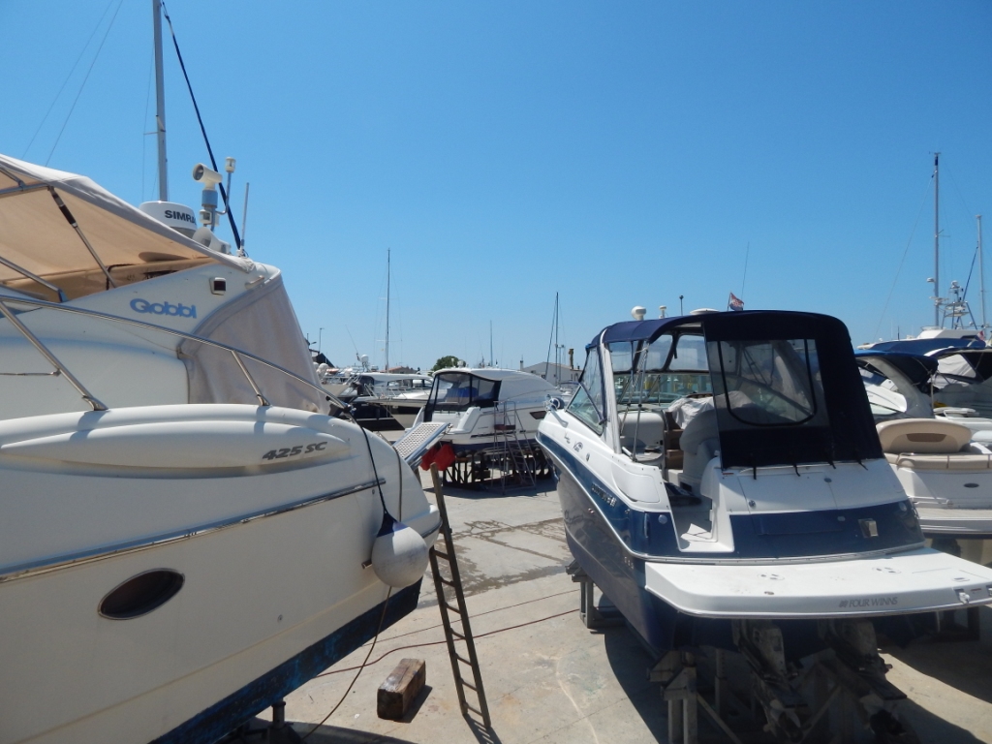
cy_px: 372
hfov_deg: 76.4
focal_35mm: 22
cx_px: 496
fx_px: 630
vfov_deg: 61.1
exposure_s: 1/1000
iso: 125
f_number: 6
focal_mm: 4
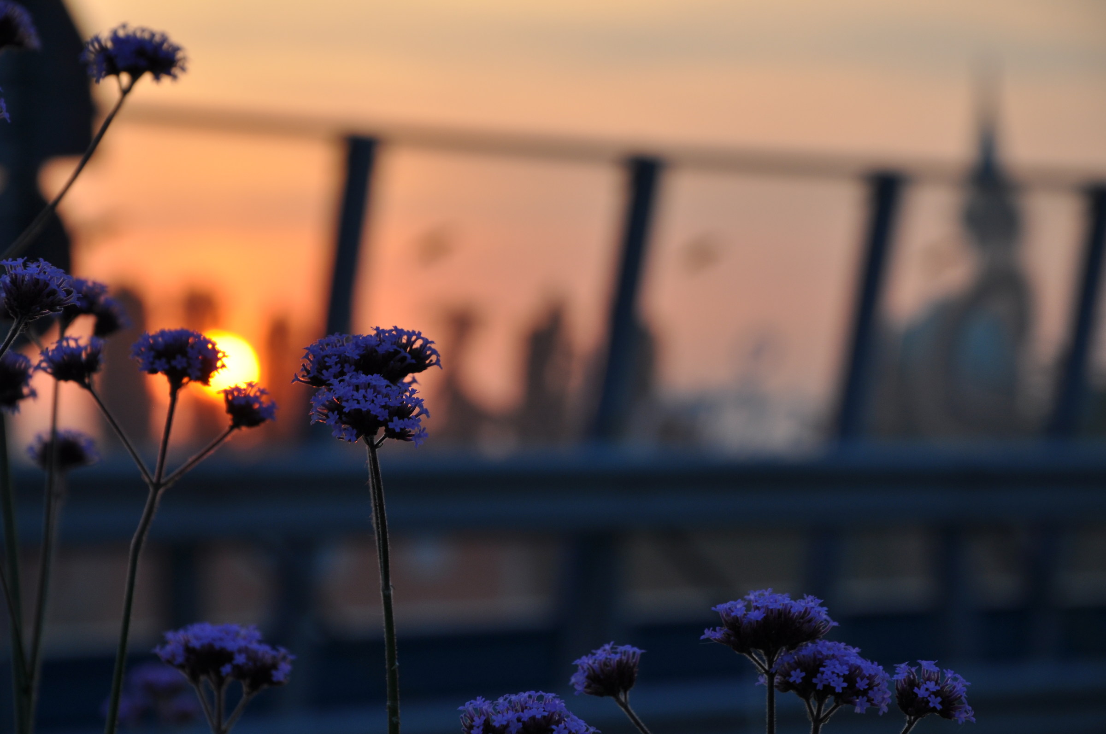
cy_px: 367
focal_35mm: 158
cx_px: 553
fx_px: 4833
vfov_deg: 8.7
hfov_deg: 13.1
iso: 200
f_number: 8
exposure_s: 1/80
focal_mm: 105
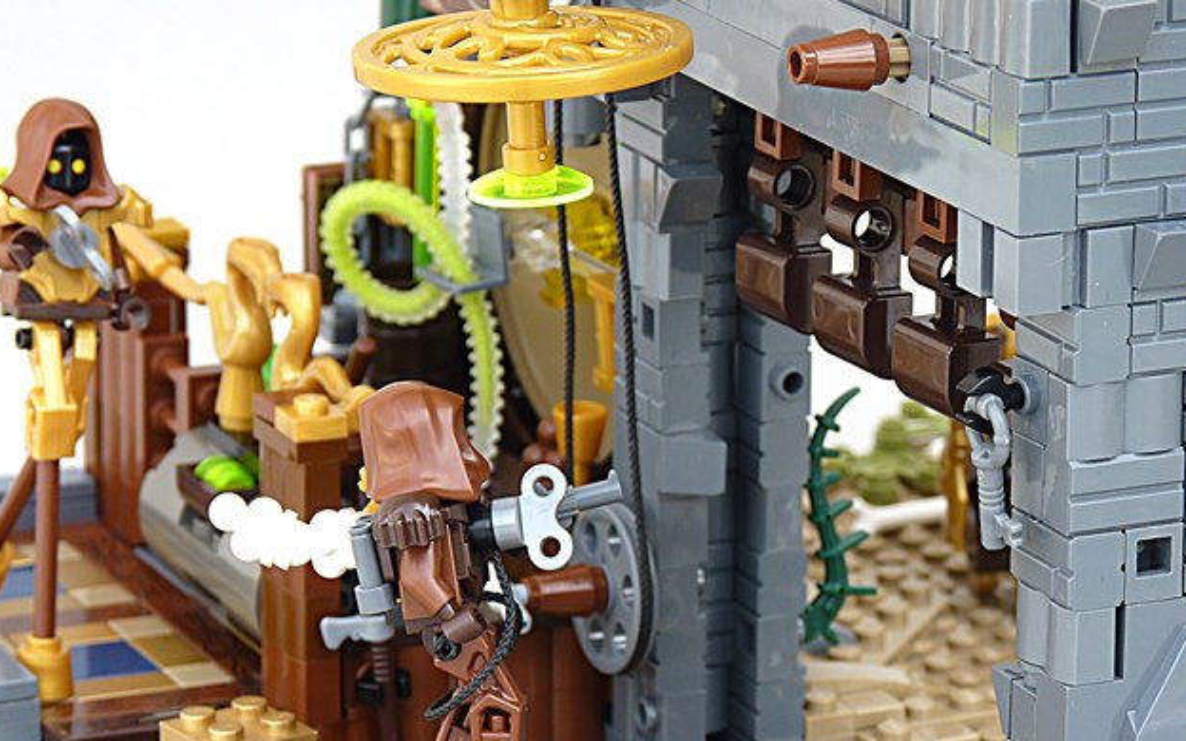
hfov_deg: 10.9
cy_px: 448
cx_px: 718
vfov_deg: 6.8
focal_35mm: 193
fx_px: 6238
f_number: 3.6
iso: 80
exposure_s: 1/80
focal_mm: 25.2
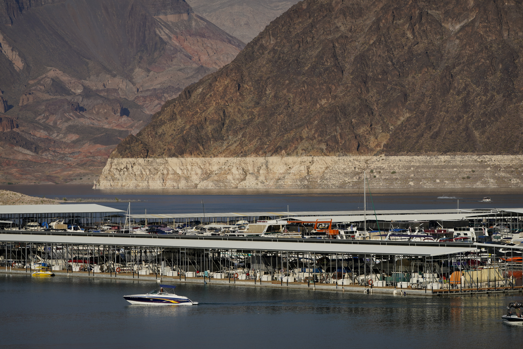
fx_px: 2440
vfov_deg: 8.2
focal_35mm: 168
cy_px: 174
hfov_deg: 12.2
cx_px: 262
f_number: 10
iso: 160
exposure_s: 1/640
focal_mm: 168
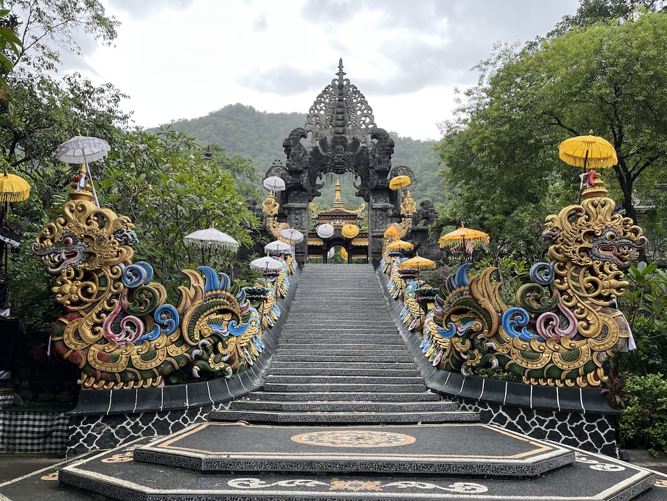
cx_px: 334
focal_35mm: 26
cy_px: 250
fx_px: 501
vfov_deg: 53.1
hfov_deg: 67.3
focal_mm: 5.1
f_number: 1.6
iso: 50
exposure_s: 1/368
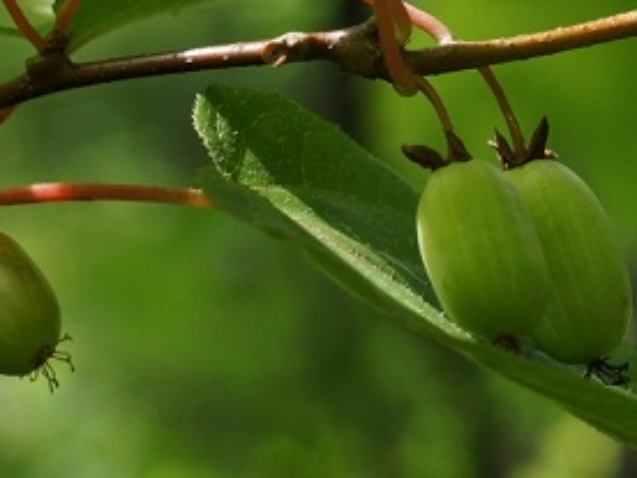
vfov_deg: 8.7
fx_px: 3128
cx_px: 480
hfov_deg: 11.6
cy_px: 191
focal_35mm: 170
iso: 400
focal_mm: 50
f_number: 6.3
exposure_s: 1/200
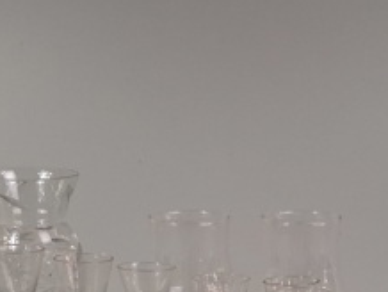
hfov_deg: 19.7
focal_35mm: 99
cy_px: 411
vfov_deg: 14.2
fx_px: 1111
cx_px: 294
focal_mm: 4
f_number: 1.8
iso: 400
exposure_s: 1/100
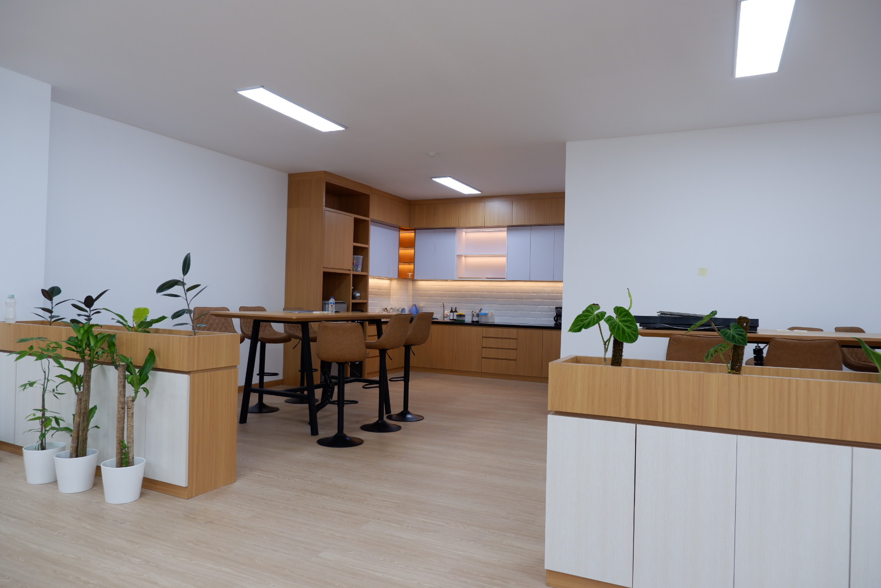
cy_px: 294
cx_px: 440
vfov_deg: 55.1
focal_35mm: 23
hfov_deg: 76.1
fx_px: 563
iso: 200
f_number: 3.5
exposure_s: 1/34
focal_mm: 15.2
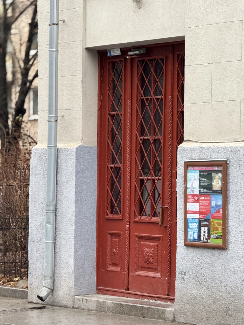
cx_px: 122
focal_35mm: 120
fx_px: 1128
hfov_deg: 12.3
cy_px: 162
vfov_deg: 16.4
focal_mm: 15.66
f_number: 2.8
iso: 320
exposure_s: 1/60
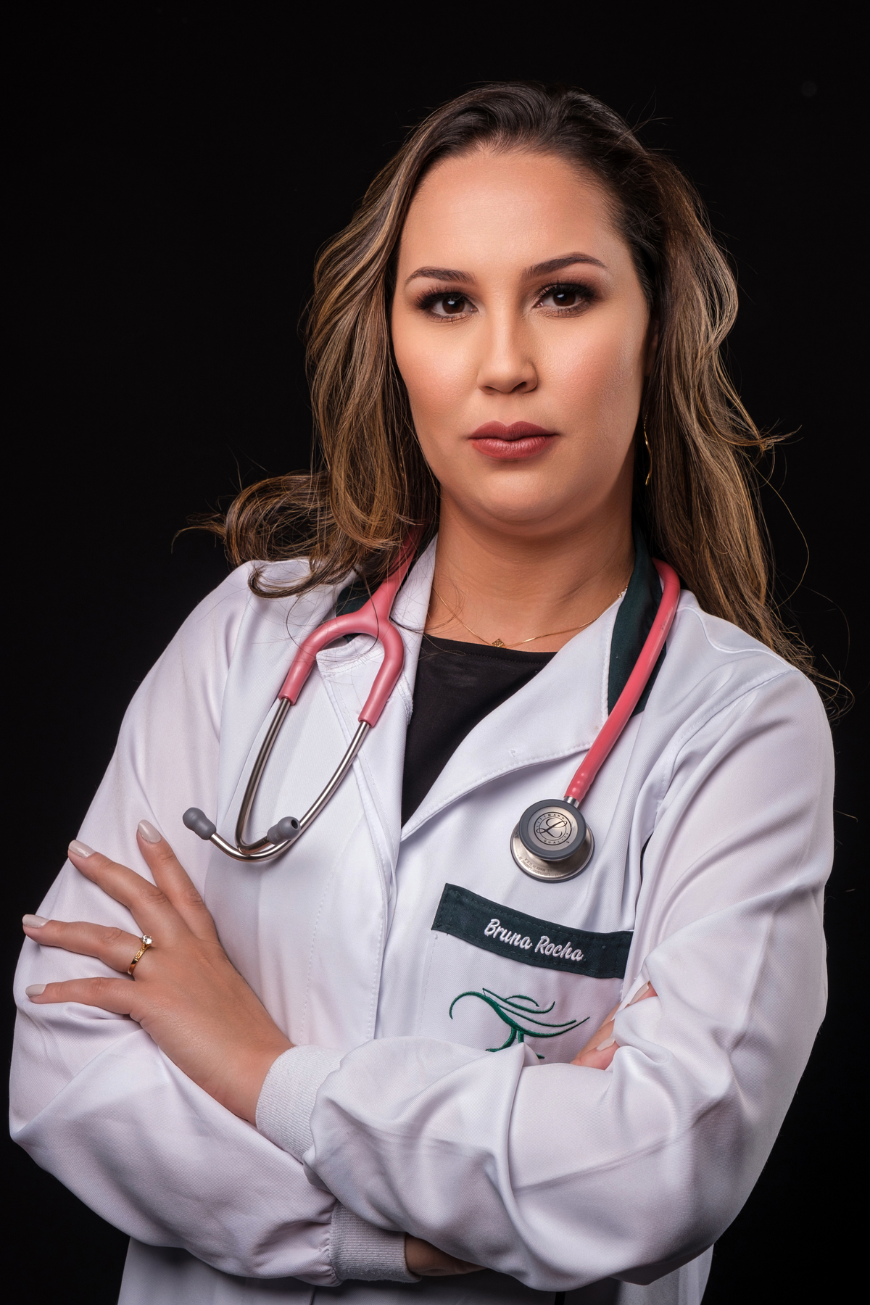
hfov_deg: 19.5
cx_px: 435
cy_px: 652
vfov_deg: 28.8
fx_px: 2537
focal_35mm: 70
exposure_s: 1/100
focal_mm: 46.6
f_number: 8
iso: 200
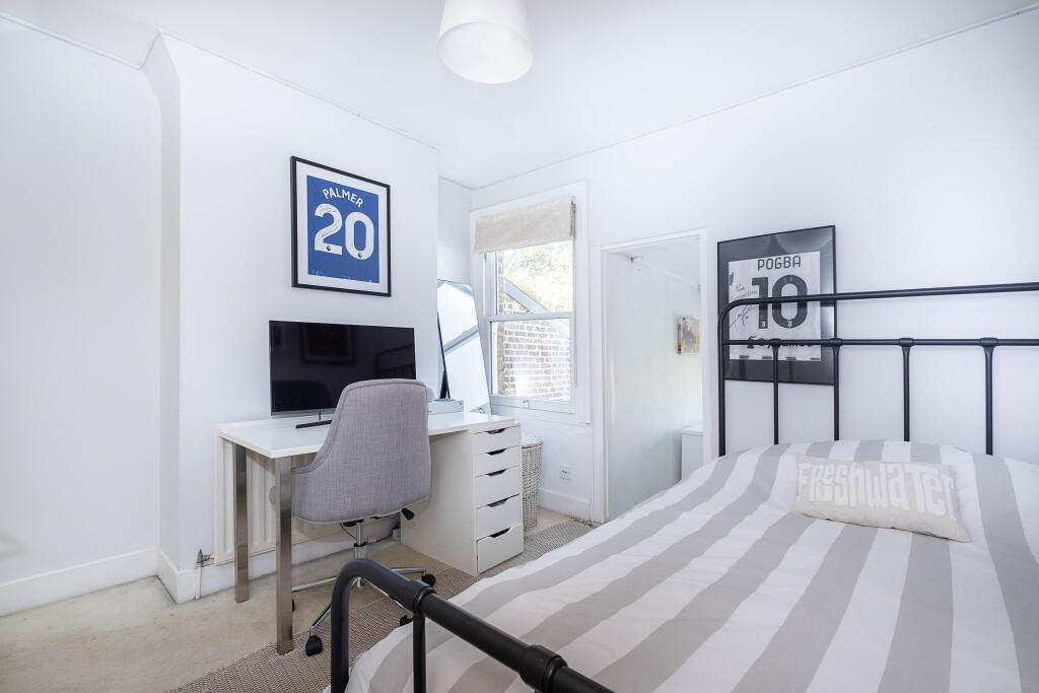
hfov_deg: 100.4
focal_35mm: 15
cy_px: 346
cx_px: 520
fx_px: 433
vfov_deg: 77.3
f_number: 5.6
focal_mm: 10
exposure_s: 1/40
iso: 320
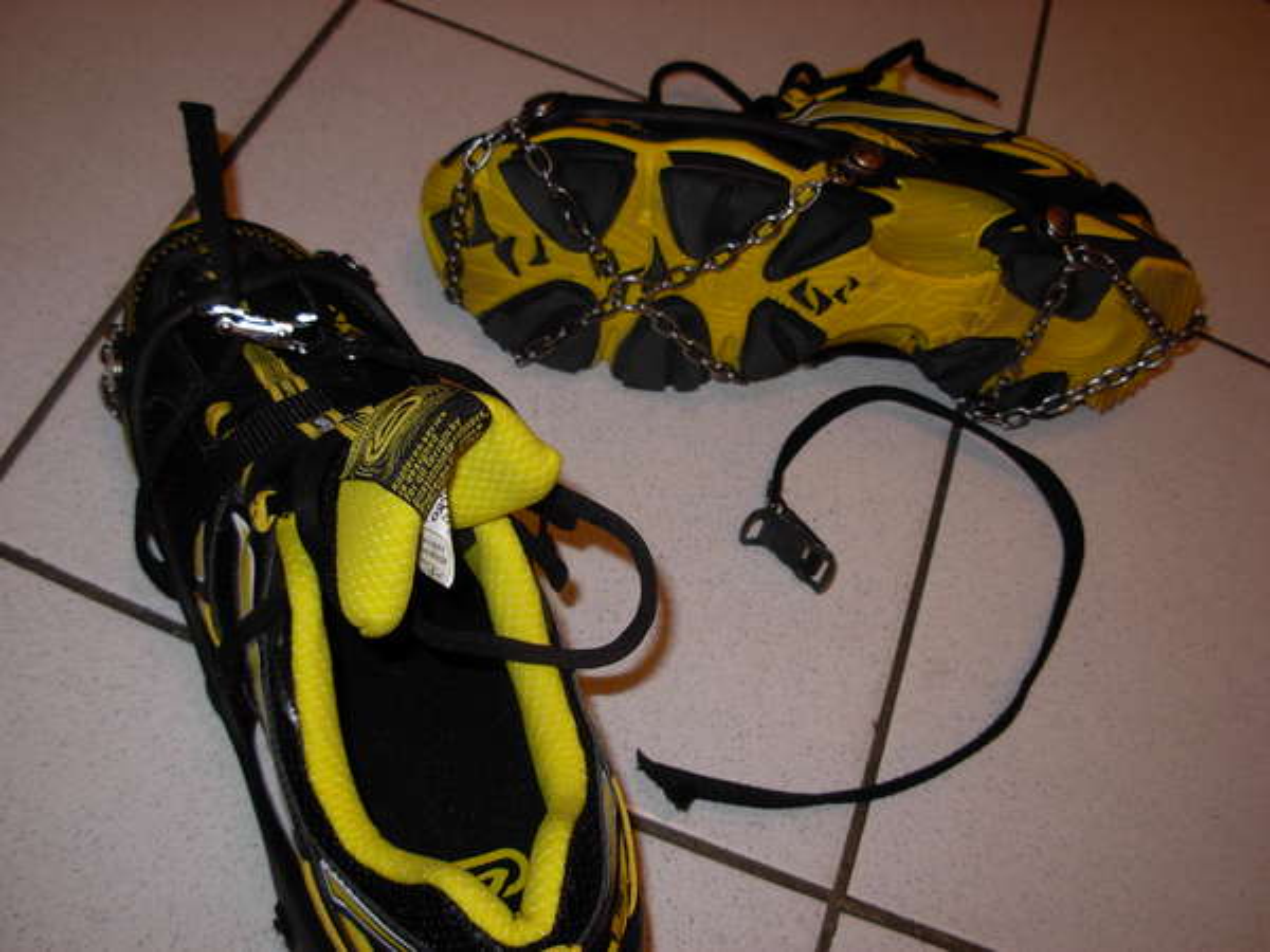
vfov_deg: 37.7
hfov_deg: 49.0
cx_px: 635
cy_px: 476
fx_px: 1394
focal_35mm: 38
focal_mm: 6.3
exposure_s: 1/22.6
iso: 79
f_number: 2.9
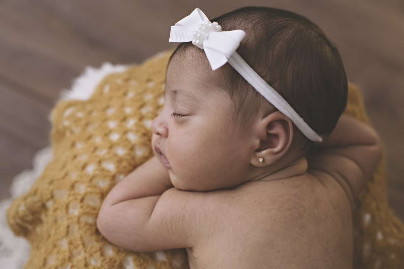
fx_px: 392
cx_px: 202
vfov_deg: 37.8
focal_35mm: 35
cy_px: 134
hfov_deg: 54.5
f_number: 3.2
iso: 400
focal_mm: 35
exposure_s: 1/200
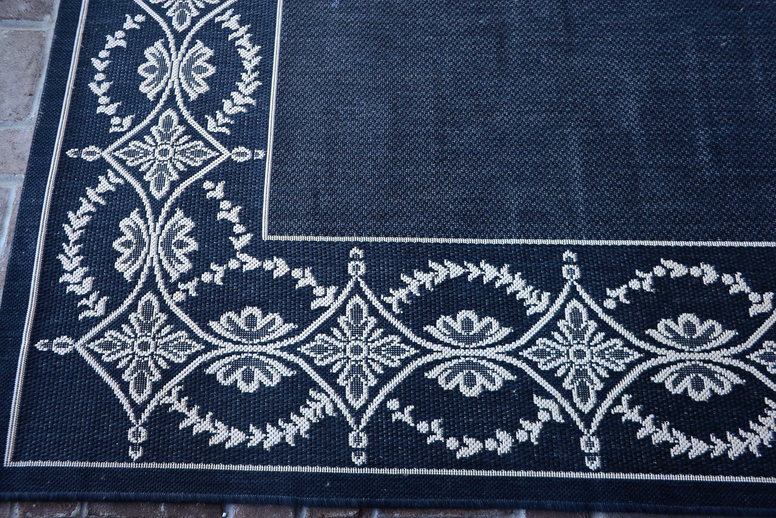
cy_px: 259
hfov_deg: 50.7
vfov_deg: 35.1
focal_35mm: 38
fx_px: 819
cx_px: 388
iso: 1000
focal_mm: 38
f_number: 5
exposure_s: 1/125
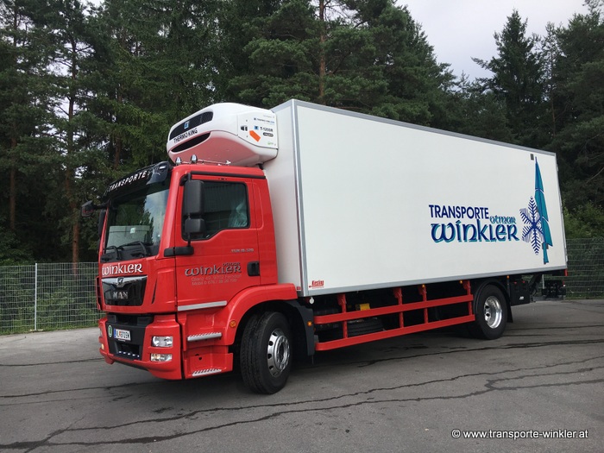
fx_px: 506
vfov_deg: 48.2
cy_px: 226
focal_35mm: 29
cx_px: 302
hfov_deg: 61.7
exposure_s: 1/1261
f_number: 2.2
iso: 25
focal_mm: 4.15
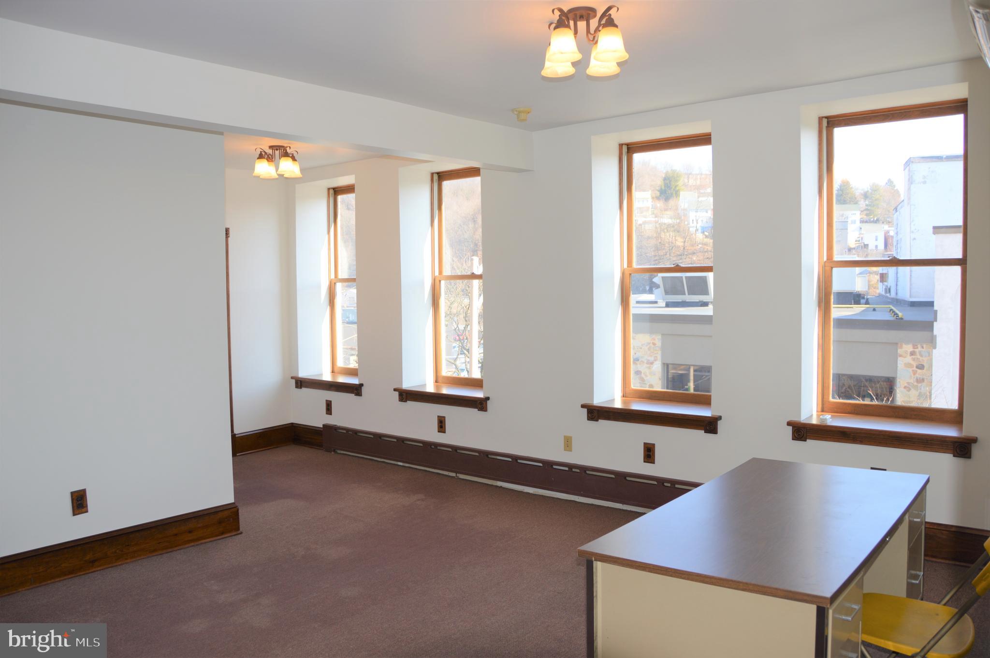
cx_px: 495
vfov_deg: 47.8
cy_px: 329
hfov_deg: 67.4
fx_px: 742
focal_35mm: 27
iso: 110
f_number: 4
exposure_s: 1/125
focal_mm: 18
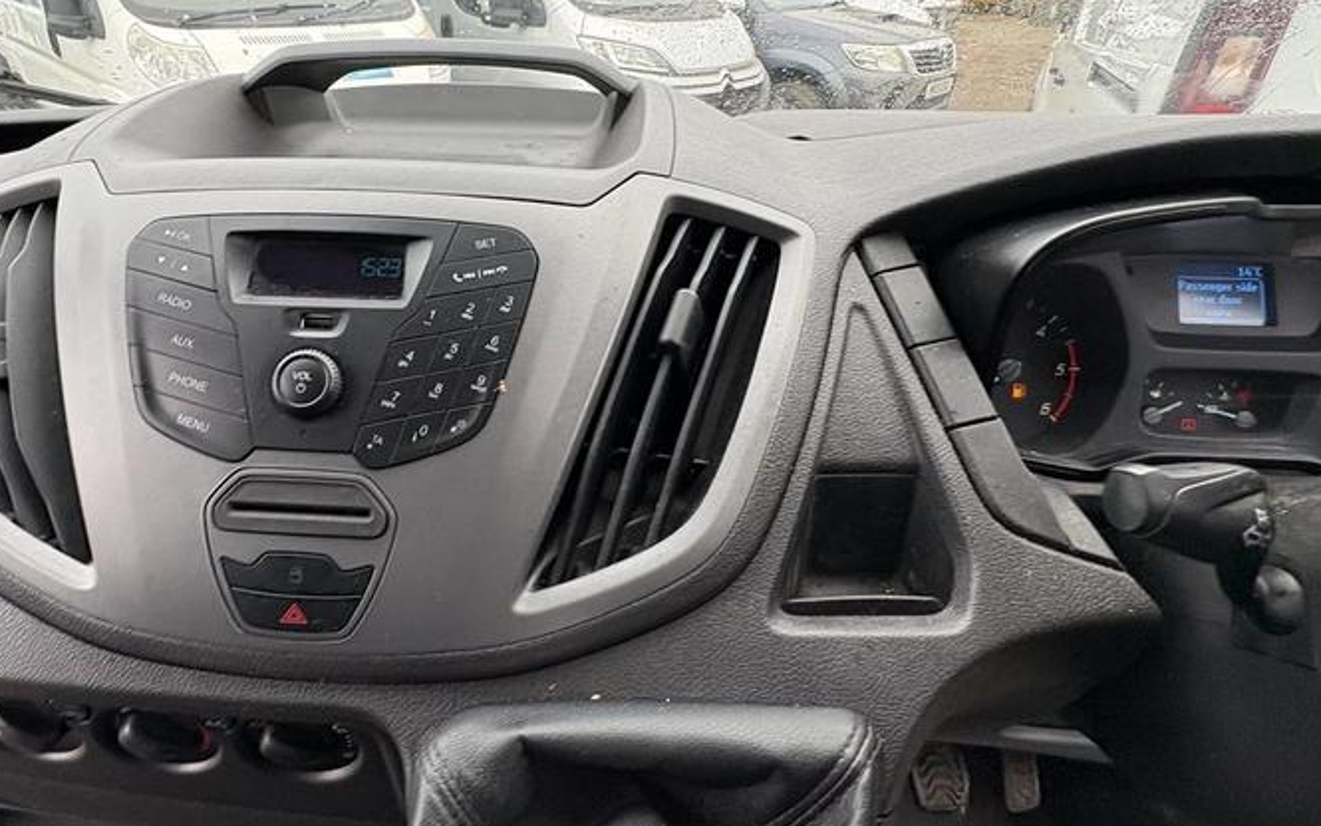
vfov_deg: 59.4
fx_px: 720
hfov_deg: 84.0
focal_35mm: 20
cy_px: 347
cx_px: 528
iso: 100
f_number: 2.2
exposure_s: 1/99
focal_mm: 2.22
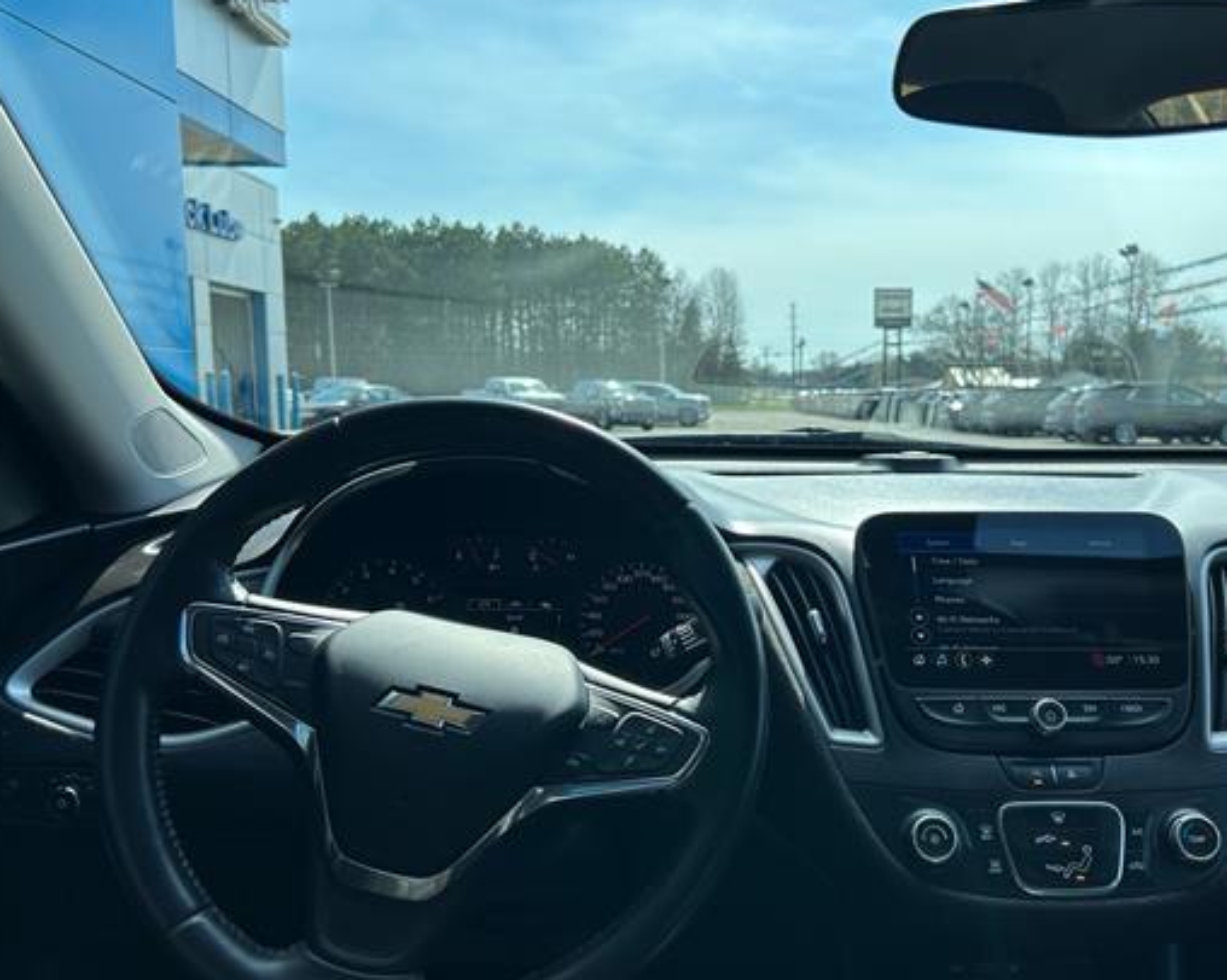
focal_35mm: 32
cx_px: 756
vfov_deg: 45.7
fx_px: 1162
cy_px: 519
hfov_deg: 55.1
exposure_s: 1/1209
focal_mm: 5.7
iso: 50
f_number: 1.5
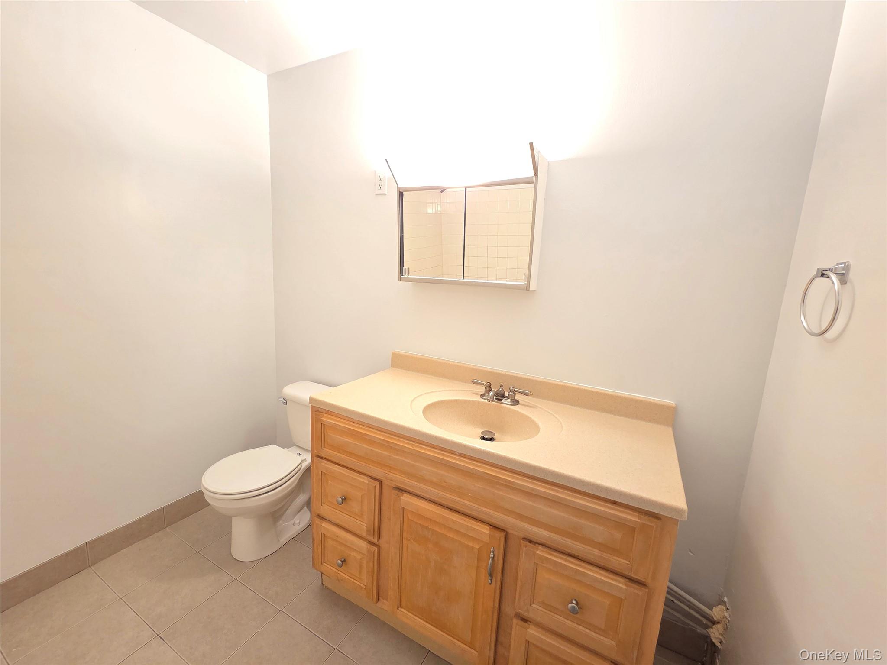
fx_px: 333
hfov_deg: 106.2
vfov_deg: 89.9
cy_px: 332
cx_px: 444
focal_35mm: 13
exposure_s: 1/60
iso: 320
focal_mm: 2.2
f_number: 2.2
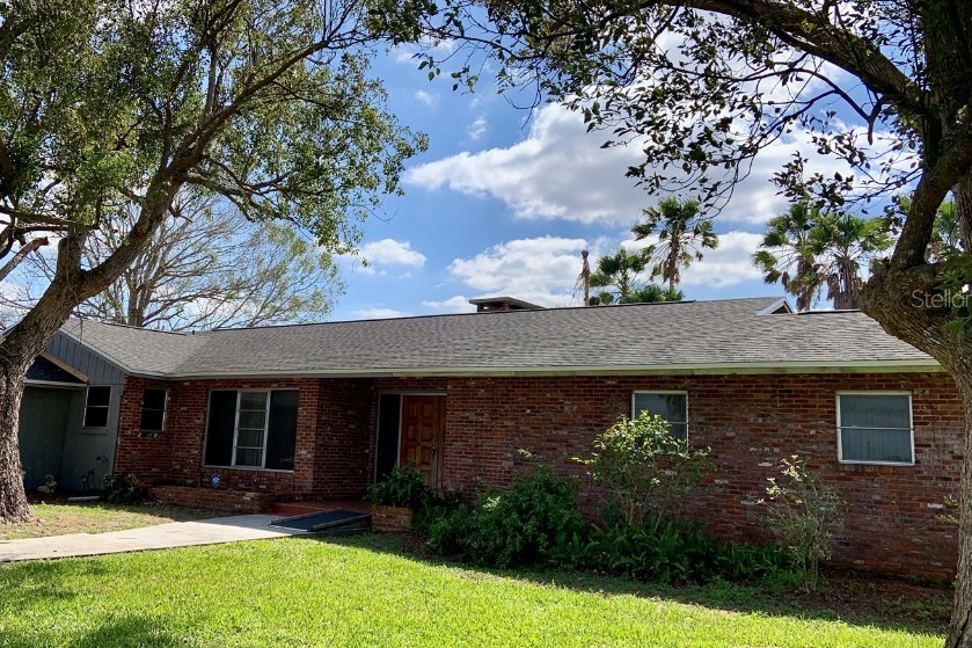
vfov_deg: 39.9
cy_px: 298
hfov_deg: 57.1
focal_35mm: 33
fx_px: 891
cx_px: 427
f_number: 1.8
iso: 25
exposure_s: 1/2364
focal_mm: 4.25
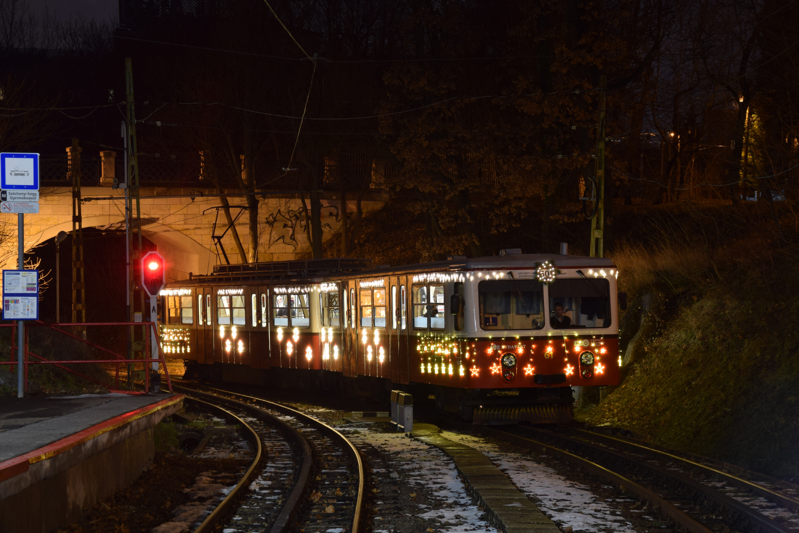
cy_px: 266
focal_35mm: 93
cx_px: 400
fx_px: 2064
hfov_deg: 21.9
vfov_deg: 14.7
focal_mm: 62
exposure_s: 2.5
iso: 200
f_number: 6.3
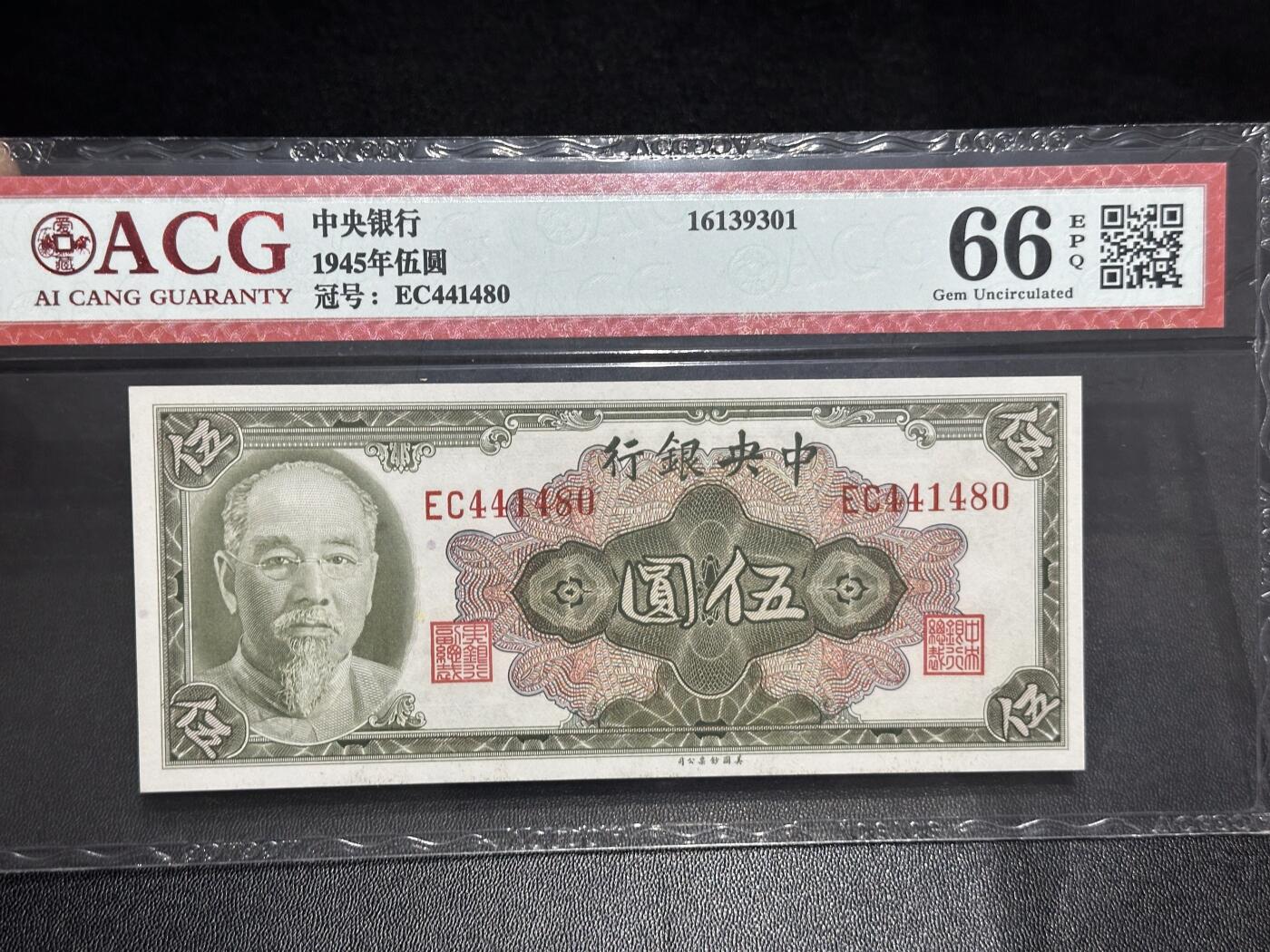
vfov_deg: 30.3
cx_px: 635
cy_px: 476
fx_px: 1761
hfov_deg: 39.7
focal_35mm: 48
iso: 100
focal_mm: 6.86
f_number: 1.78
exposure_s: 1/50
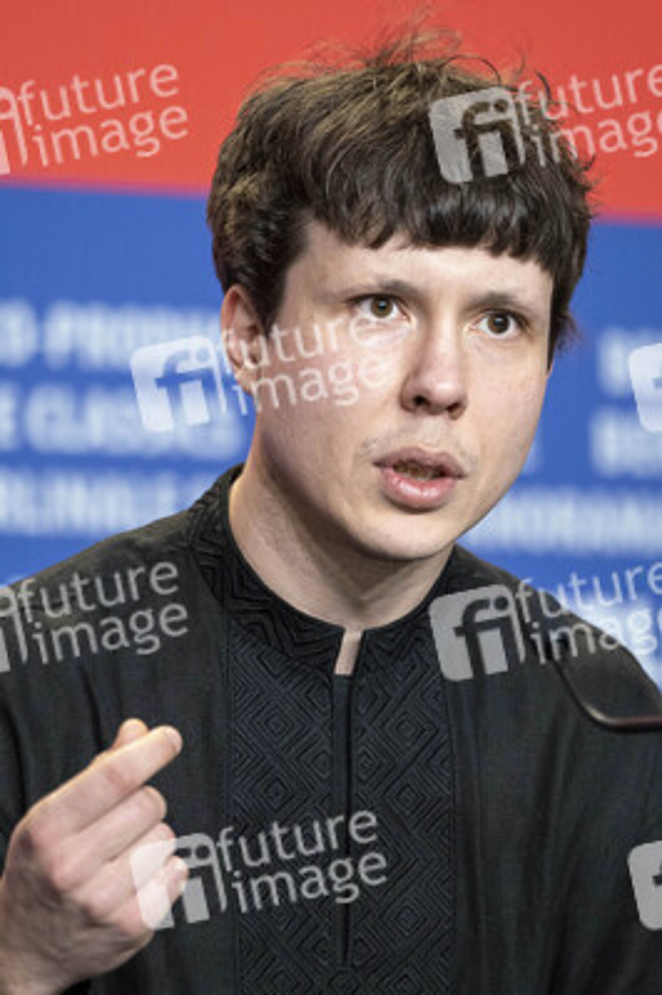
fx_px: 5802
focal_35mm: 210
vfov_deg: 9.8
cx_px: 331
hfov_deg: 6.5
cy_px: 498
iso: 2500
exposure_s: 1/180
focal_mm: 140
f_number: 2.8
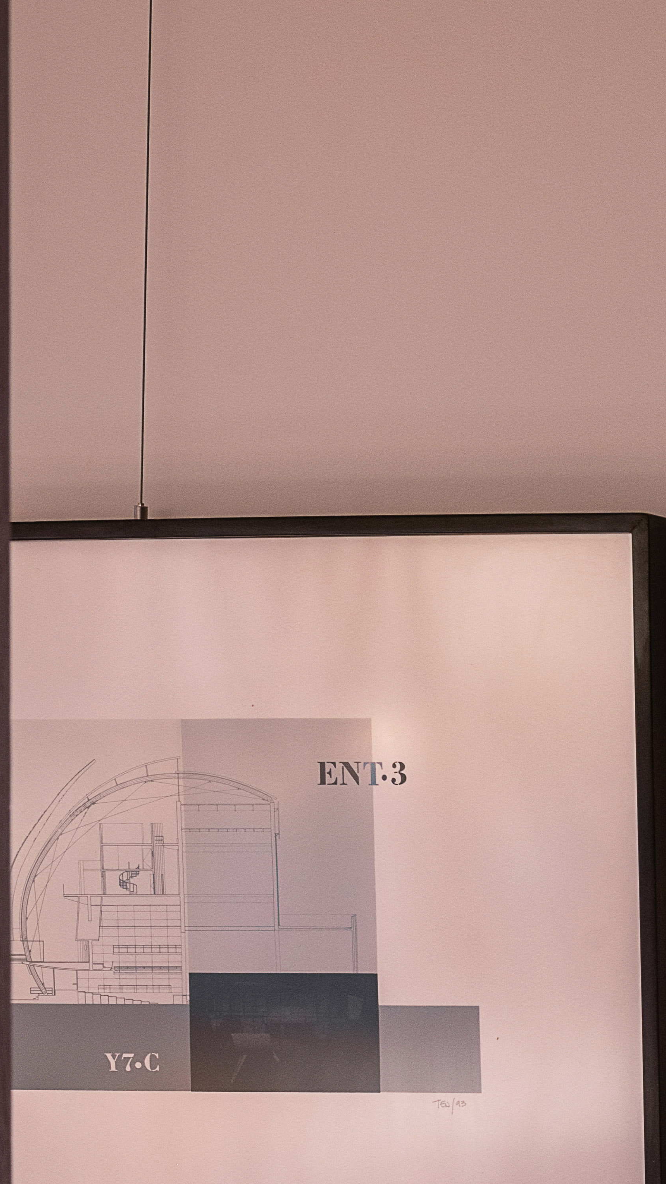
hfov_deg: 11.1
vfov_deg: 19.9
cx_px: 1046
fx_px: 3265
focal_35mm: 104
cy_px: 1195
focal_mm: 36
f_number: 11
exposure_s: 8
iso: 80
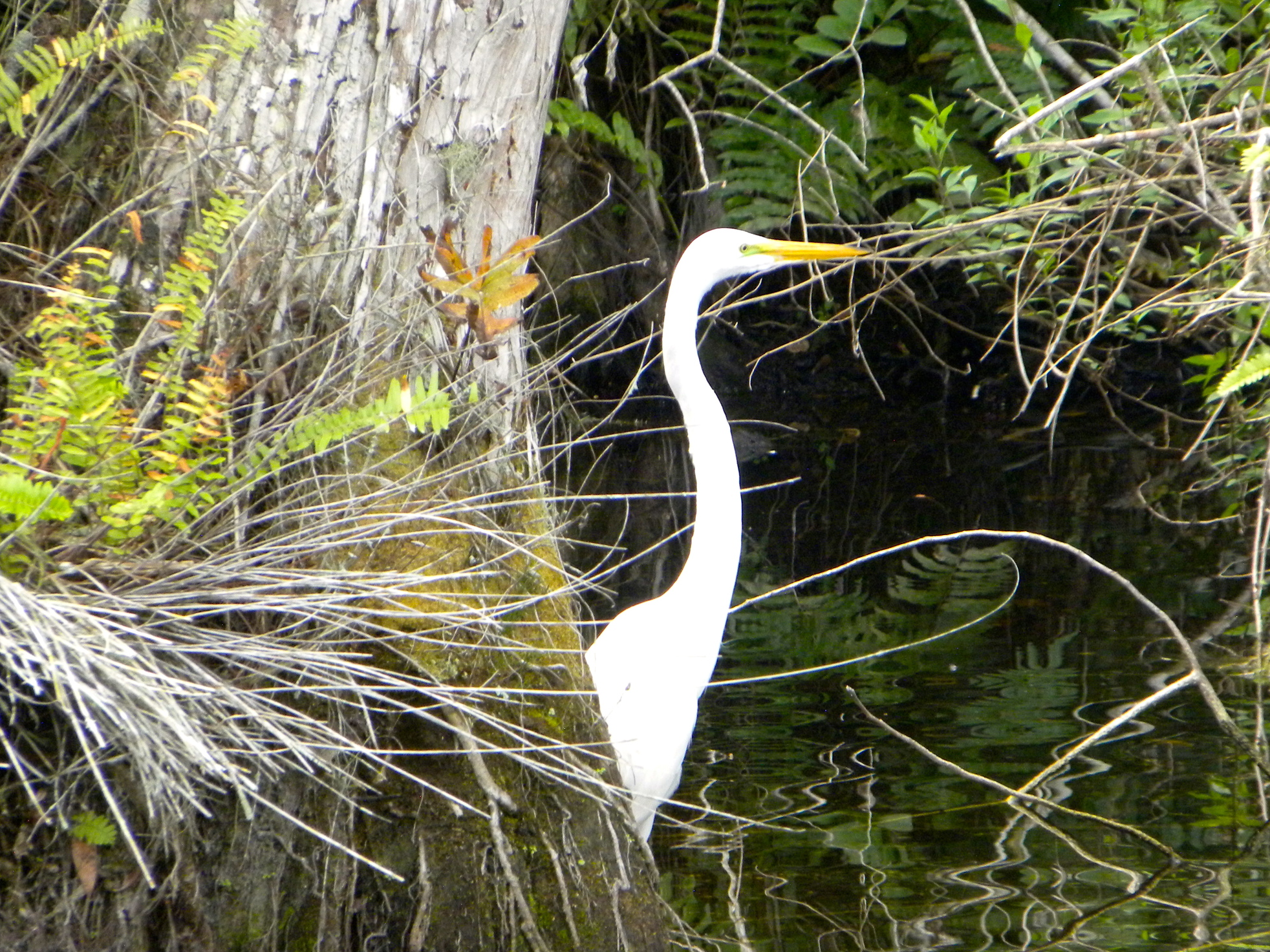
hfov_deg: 3.7
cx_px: 701
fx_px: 19848
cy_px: 580
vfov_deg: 2.7
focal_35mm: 541
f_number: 5
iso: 261
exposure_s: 1/149
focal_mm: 75.7
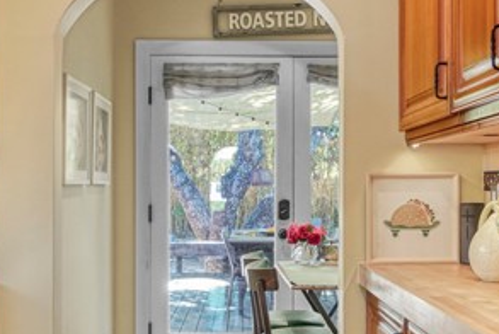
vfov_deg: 27.5
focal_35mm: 49
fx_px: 681
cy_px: 197
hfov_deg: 40.2
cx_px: 252
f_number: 4
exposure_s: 1/40
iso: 1600
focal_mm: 15
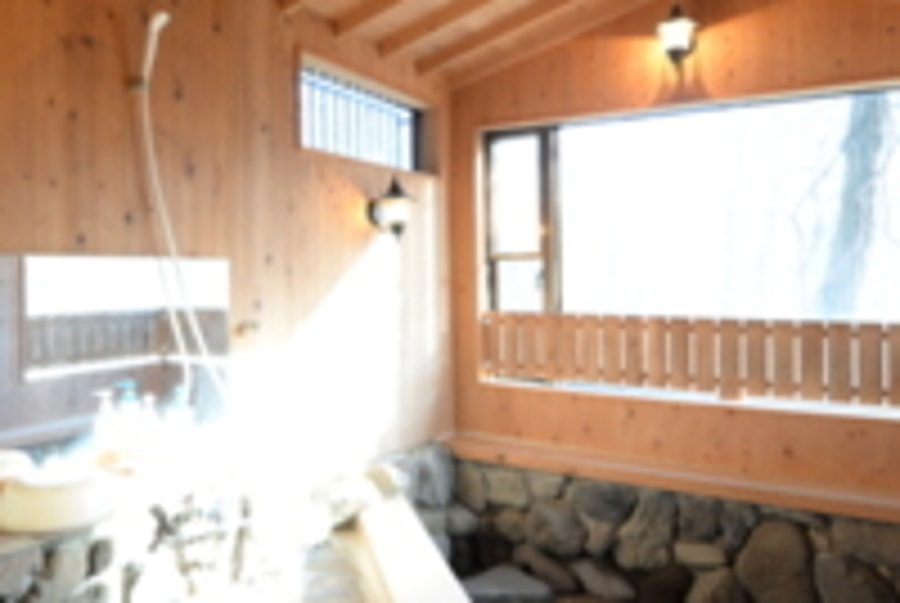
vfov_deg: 48.0
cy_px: 268
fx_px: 676
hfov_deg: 67.2
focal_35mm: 27
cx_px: 414
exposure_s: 1/40
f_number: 4.5
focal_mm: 12
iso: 800
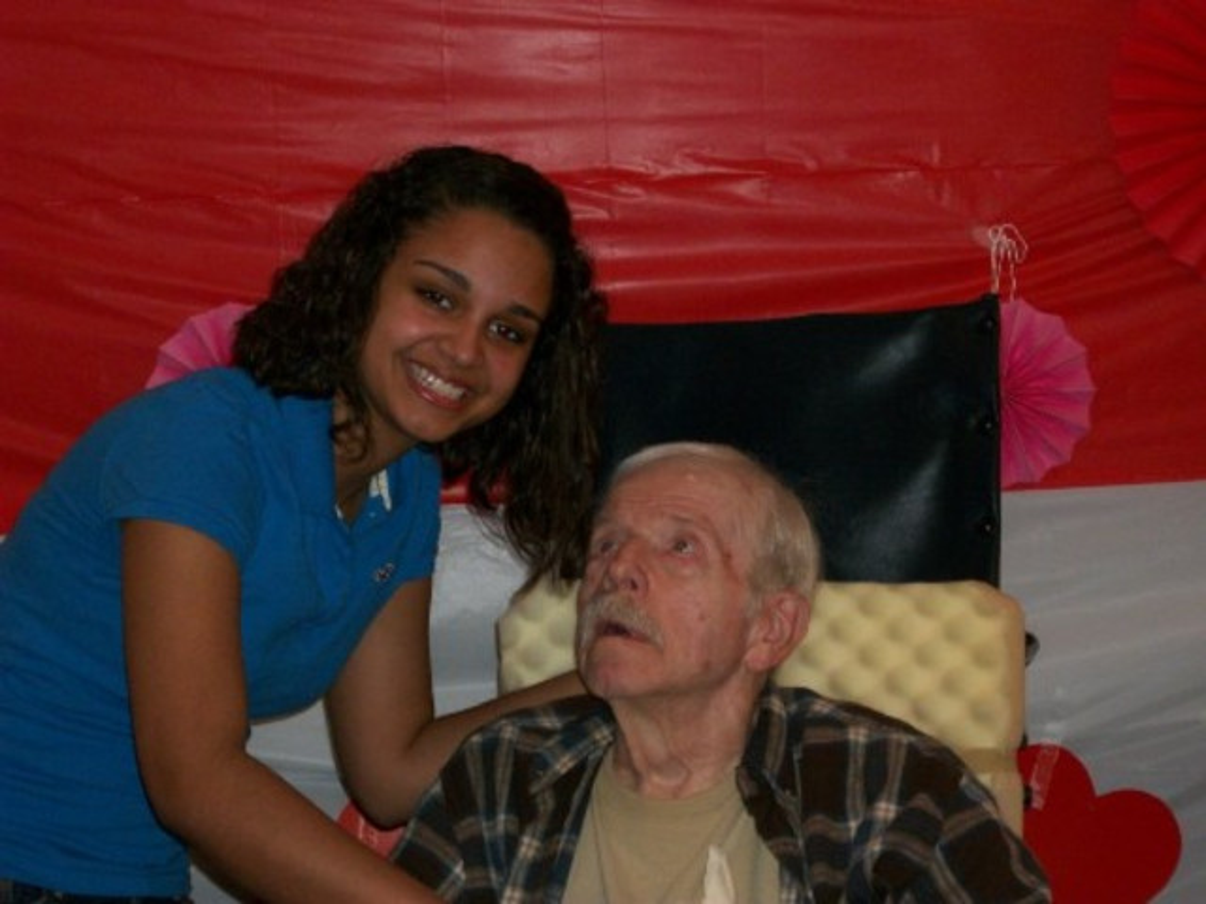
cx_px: 603
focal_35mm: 96
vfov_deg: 15.4
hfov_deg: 20.4
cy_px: 452
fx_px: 3345
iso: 250
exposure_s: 1/60
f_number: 5.2
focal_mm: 17.1
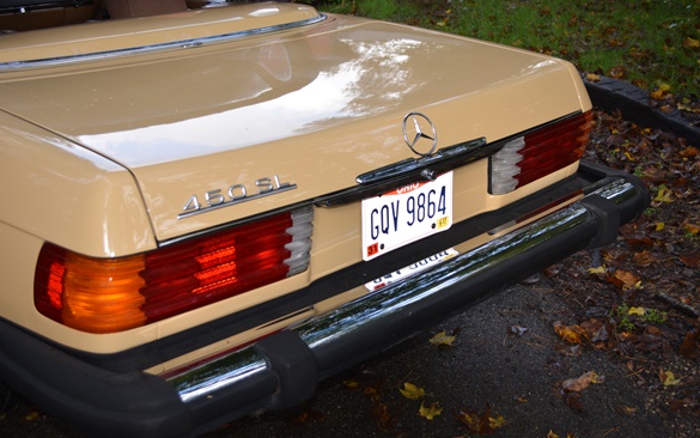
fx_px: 897
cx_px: 352
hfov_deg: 42.6
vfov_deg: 27.4
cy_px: 220
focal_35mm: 47
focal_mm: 30
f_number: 4.5
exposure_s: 1/200
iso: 200
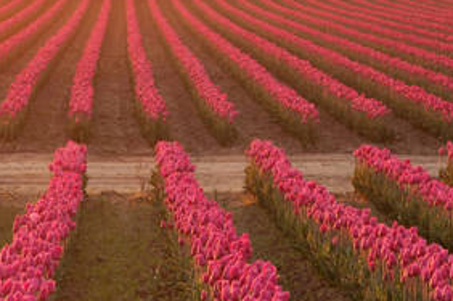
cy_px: 97
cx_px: 173
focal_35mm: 242
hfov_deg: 8.5
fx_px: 3040
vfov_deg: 5.7
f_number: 8
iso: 200
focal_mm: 70
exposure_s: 1/20
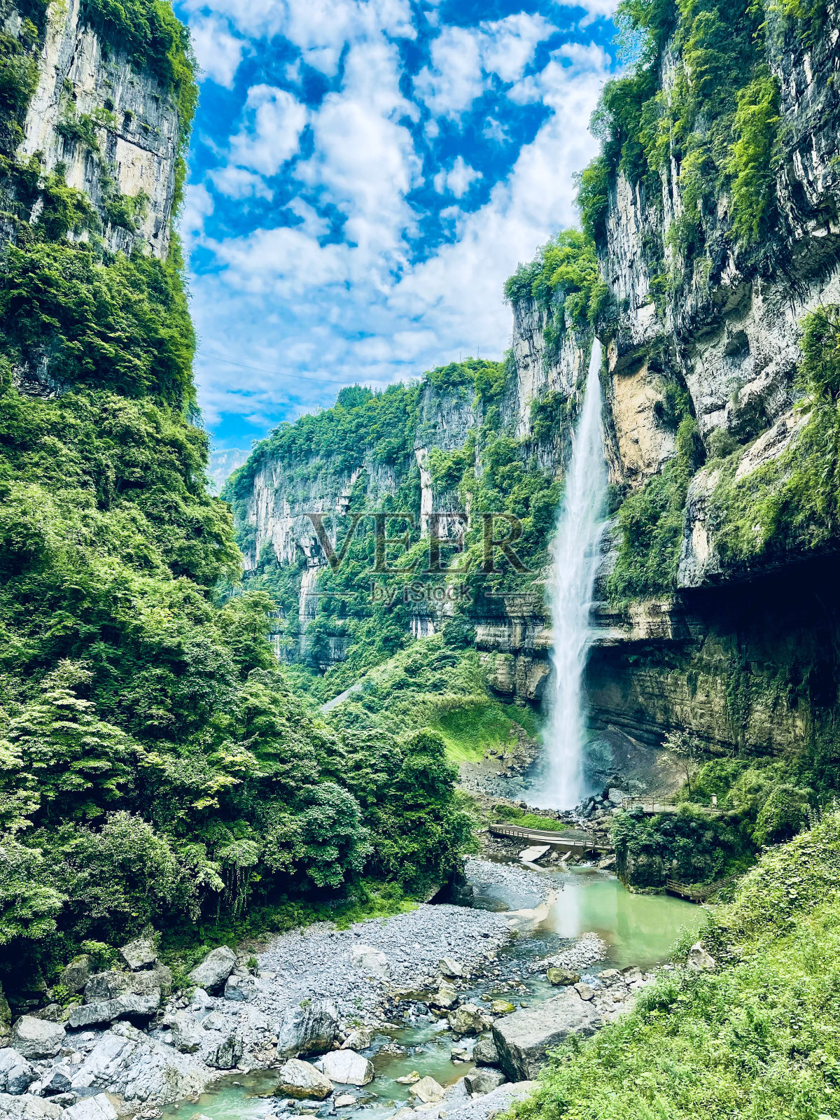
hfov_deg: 53.1
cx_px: 420
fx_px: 841
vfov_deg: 67.3
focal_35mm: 26
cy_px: 560
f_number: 1.6
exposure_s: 1/1300
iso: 32
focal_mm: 5.1
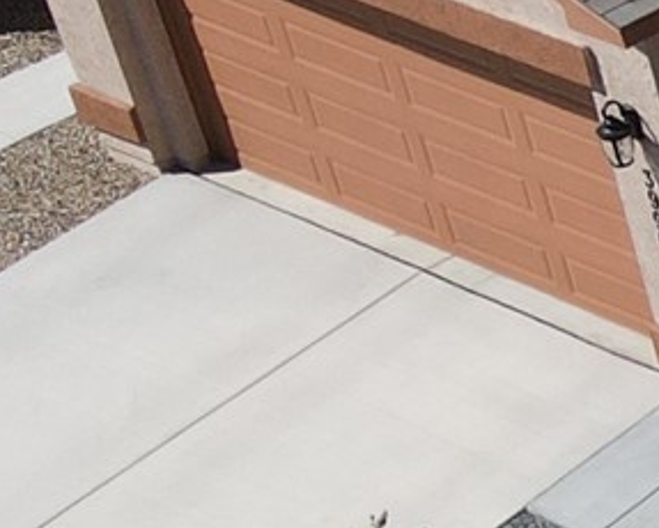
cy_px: 512
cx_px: 2053
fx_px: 3259
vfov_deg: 9.2
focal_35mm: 167
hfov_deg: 9.1
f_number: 2.8
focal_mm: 4.5
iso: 100
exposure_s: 1/1250
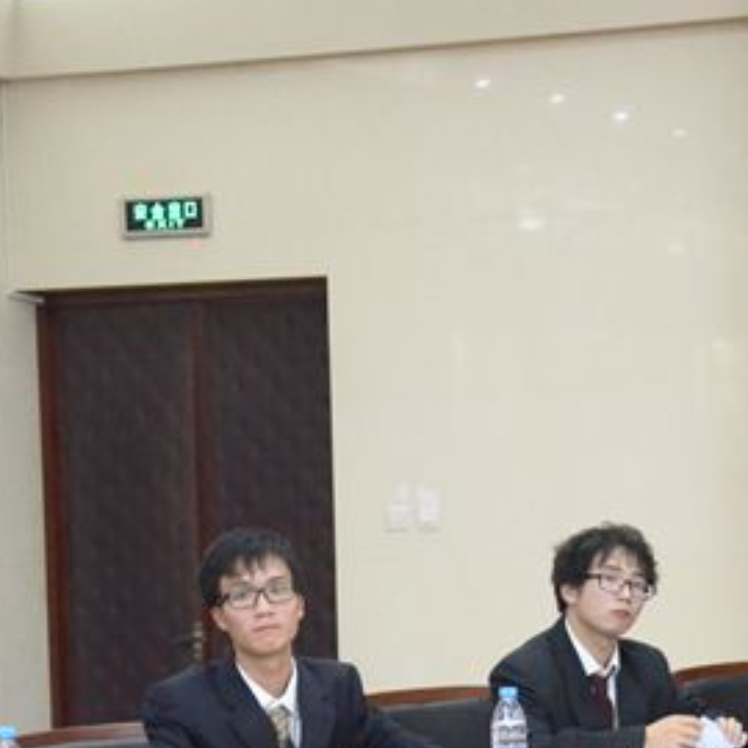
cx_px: 380
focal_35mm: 128
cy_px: 726
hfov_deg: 13.6
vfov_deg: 13.5
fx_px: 3129
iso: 4000
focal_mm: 34
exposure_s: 1/50
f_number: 4.5
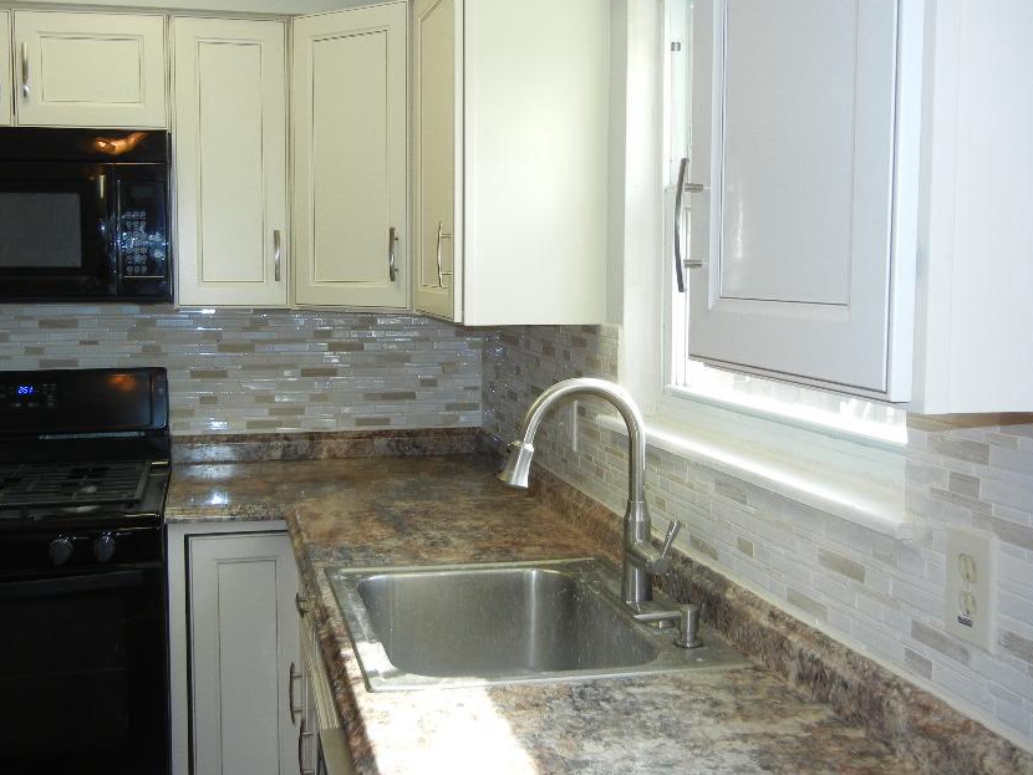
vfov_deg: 38.7
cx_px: 434
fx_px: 1104
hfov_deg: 49.9
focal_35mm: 37
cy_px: 362
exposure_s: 1/69.6
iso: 160
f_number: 3.5
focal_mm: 5.4
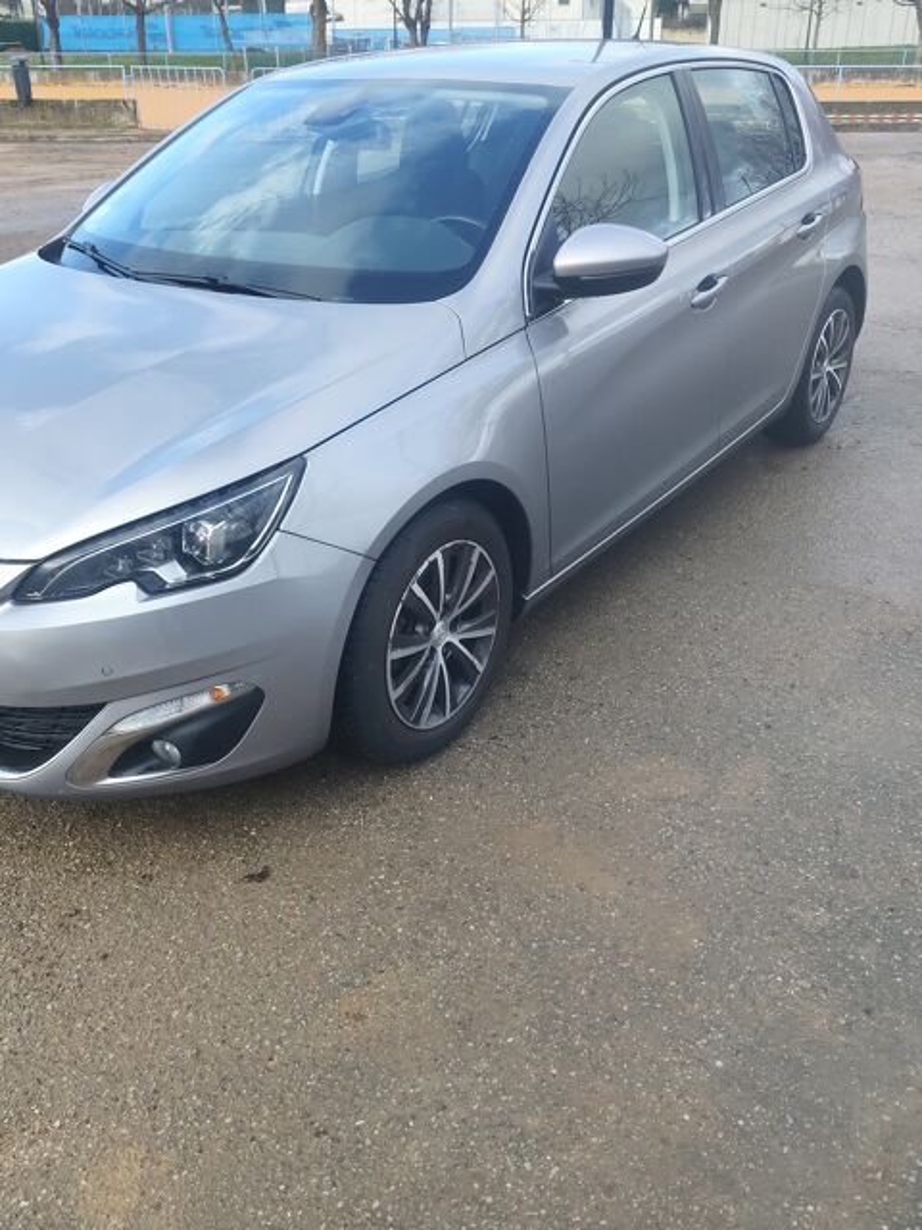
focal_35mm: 30
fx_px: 1065
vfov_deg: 60.0
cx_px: 461
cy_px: 615
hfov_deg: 46.8
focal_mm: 6.14
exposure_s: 1/100
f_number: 1.65
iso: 64
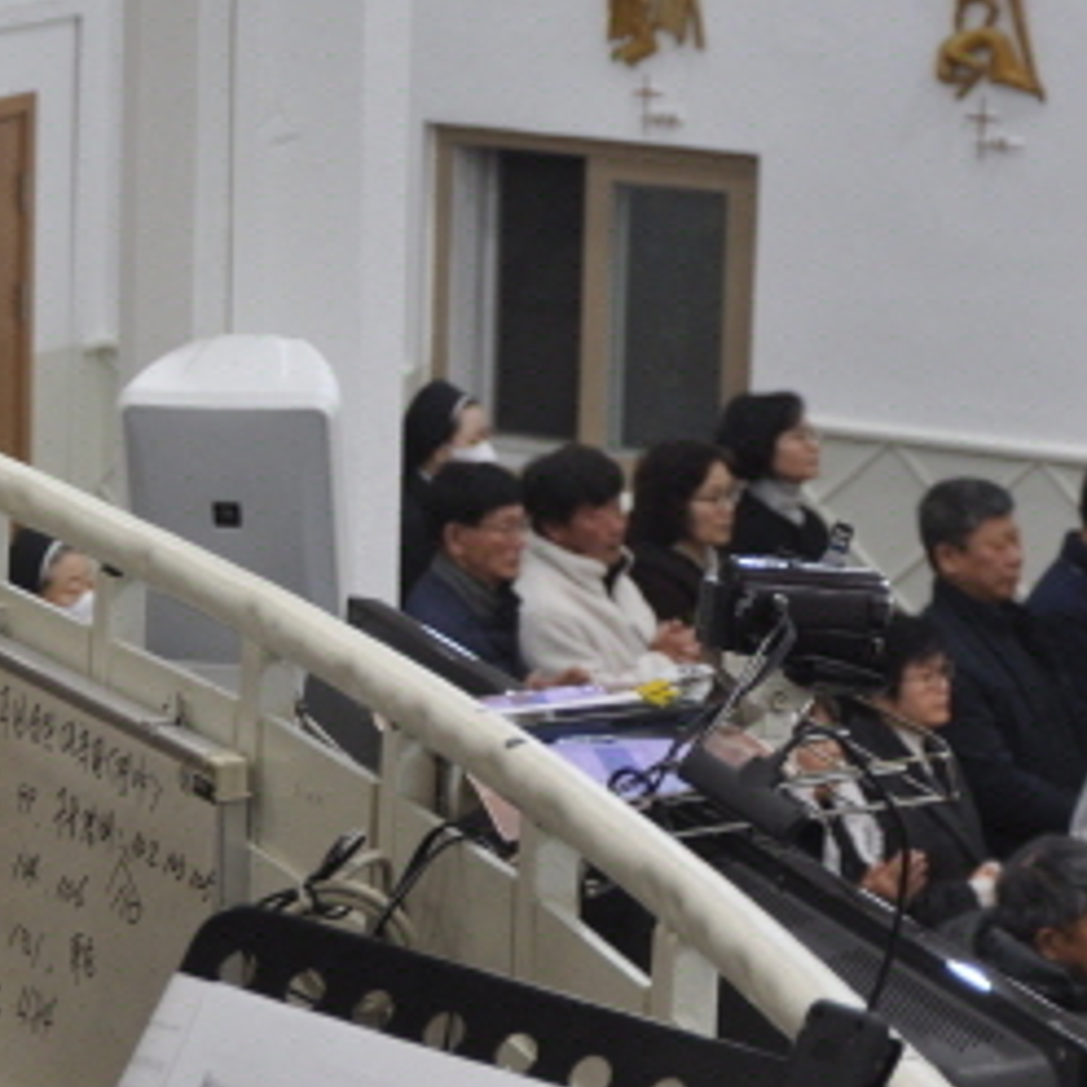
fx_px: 5862
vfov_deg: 10.6
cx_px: -308
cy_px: 235
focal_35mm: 165
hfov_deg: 10.4
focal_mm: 40
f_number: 5
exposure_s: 1/25
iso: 400
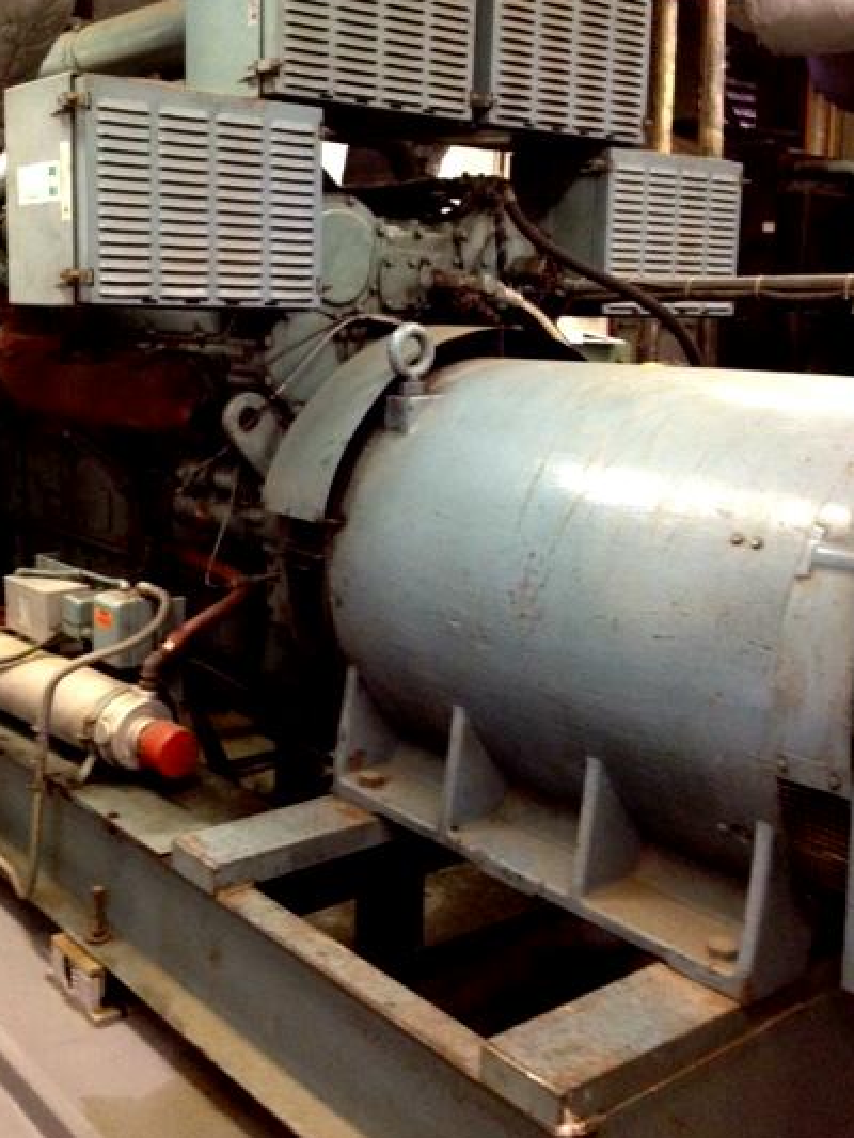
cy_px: 468
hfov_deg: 34.3
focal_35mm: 42
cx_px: 367
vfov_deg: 44.6
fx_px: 1381
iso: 400
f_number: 2.4
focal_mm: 4.28
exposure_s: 1/17
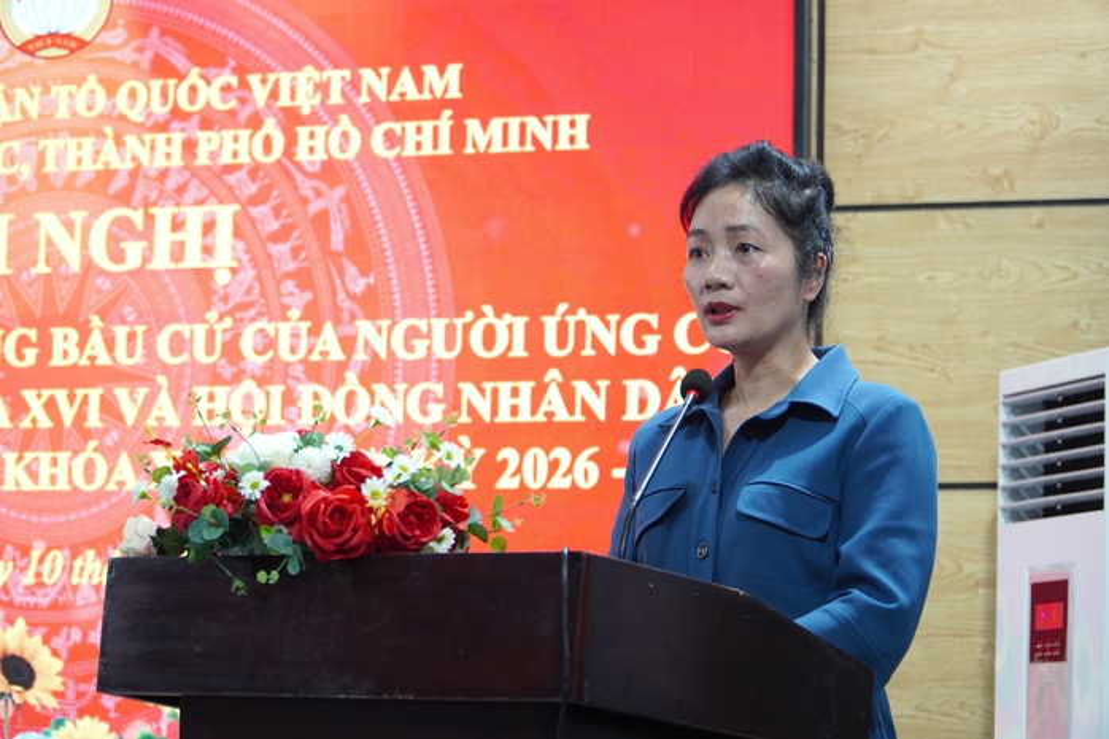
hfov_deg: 18.7
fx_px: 3372
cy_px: 370
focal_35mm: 110
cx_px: 554
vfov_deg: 12.5
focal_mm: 73
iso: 640
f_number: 4
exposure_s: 1/125
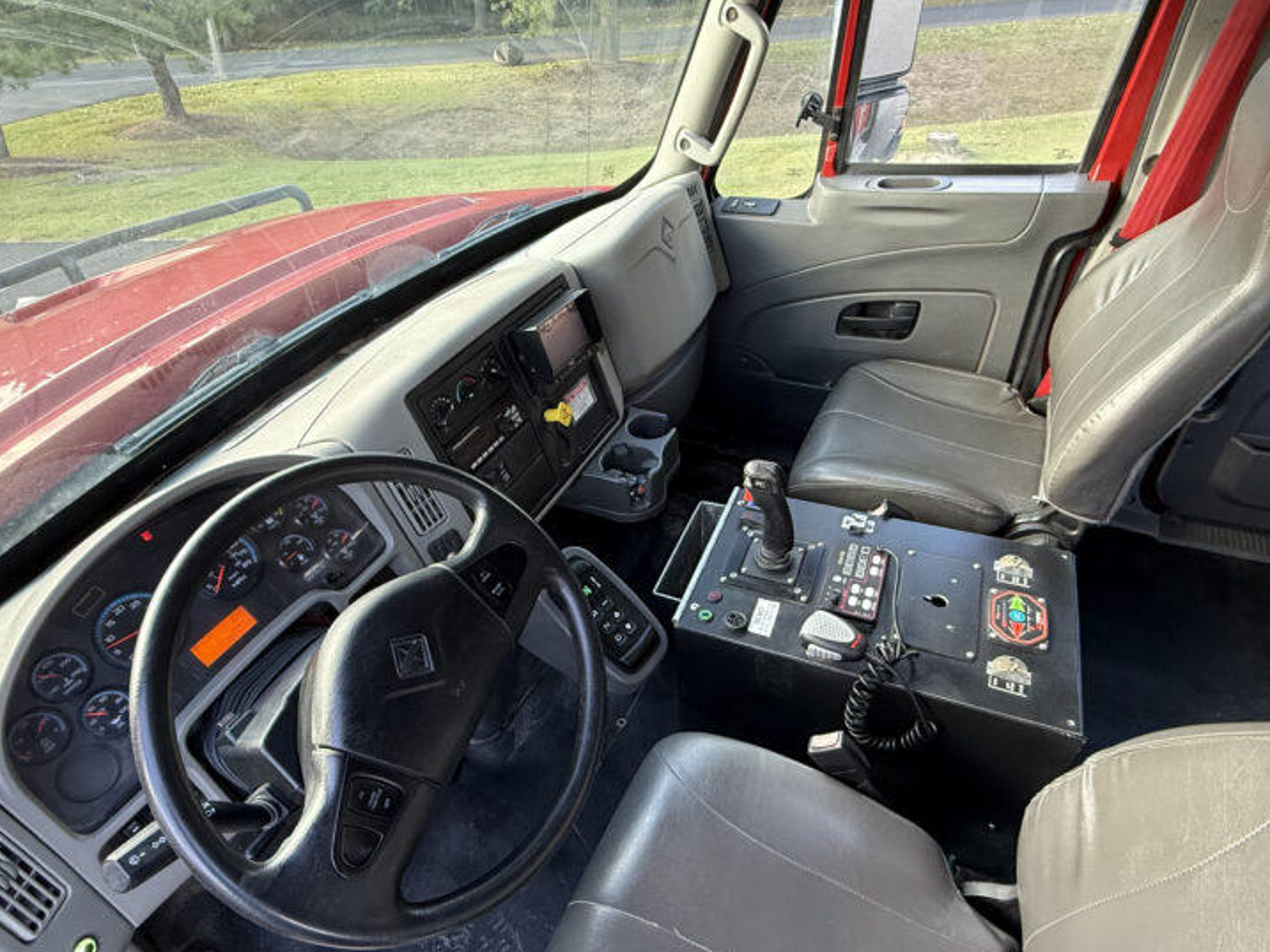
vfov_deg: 66.0
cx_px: 613
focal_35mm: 20
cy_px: 495
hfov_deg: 81.7
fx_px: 734
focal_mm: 2.22
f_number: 2.2
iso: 250
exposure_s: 1/99
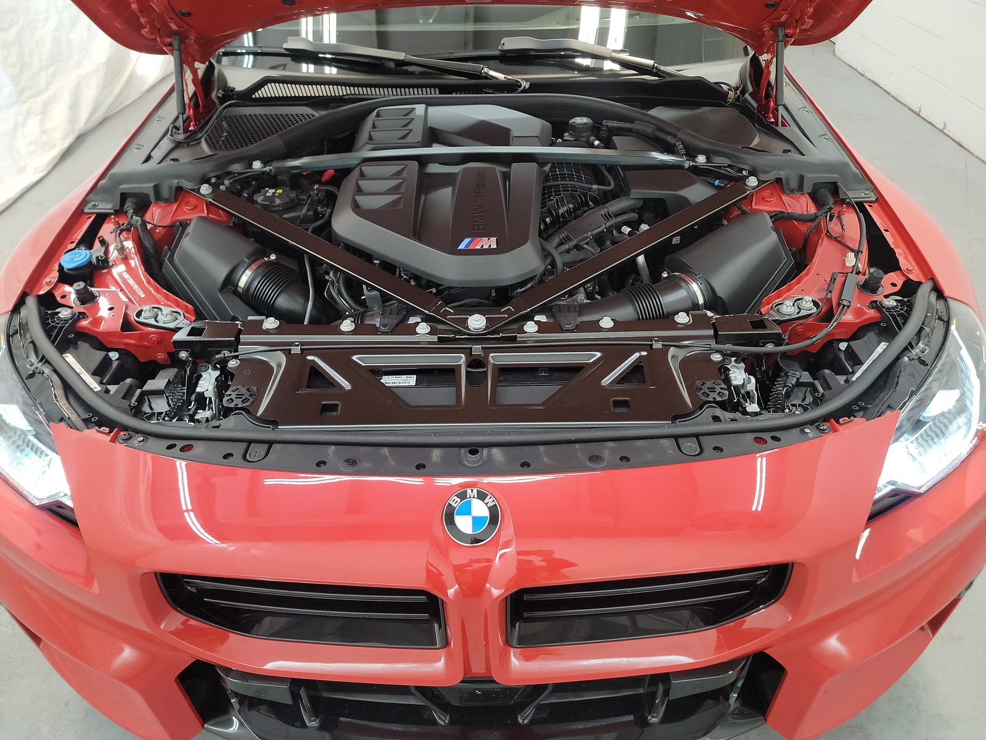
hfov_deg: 71.6
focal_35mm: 24
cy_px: 370
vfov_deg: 56.8
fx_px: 684
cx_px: 493
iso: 370
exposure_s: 1/59
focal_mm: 6.7
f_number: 1.8
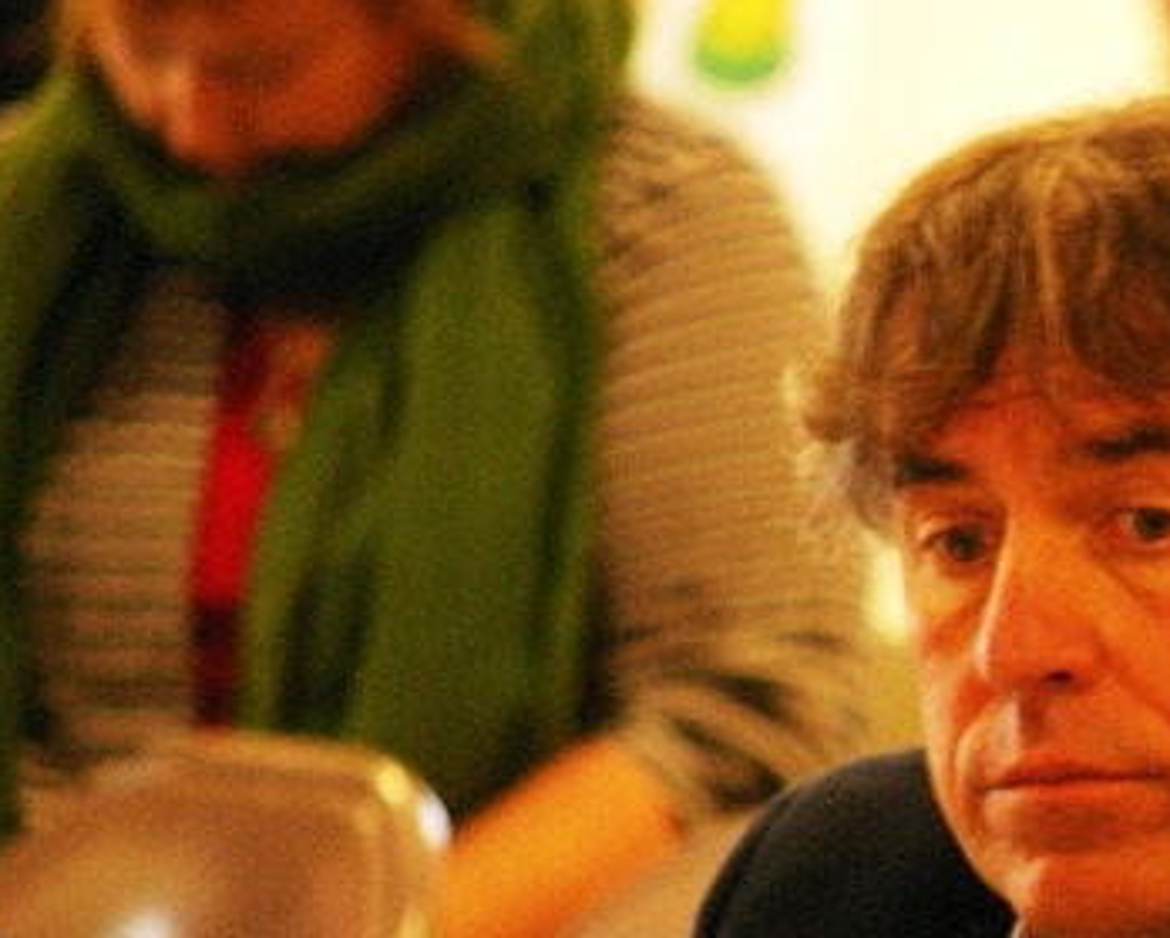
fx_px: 22943
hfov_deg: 2.9
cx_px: 1631
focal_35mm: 662
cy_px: 899
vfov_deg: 2.3
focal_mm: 160
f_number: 5.6
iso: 800
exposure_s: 1/25
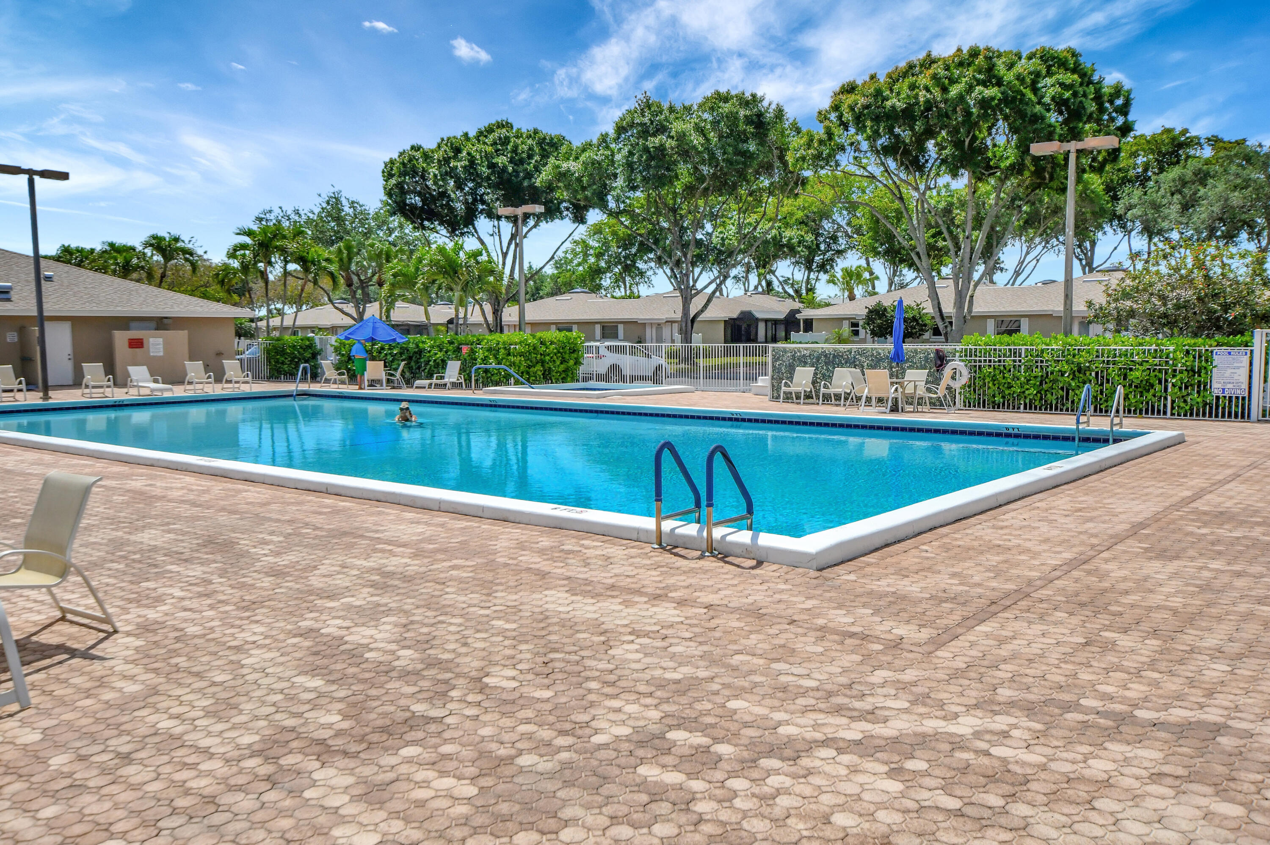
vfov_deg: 43.6
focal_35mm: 30
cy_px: 422
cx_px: 635
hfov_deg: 62.0
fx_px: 1058
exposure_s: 1/6400
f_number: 8
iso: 1000
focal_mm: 20
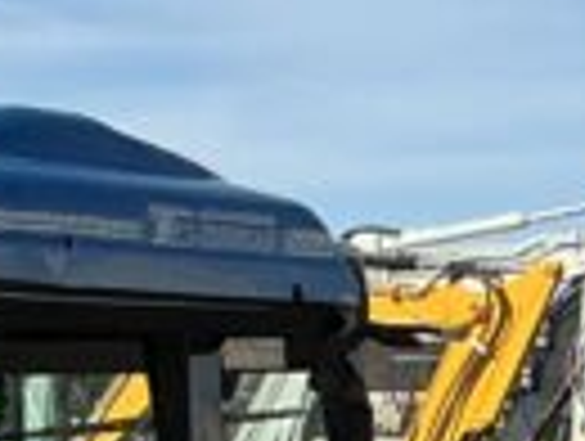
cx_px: -428
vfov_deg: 6.4
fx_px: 3725
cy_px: 1148
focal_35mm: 220
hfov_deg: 8.7
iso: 25
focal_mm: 3
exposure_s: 1/1342
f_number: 1.8
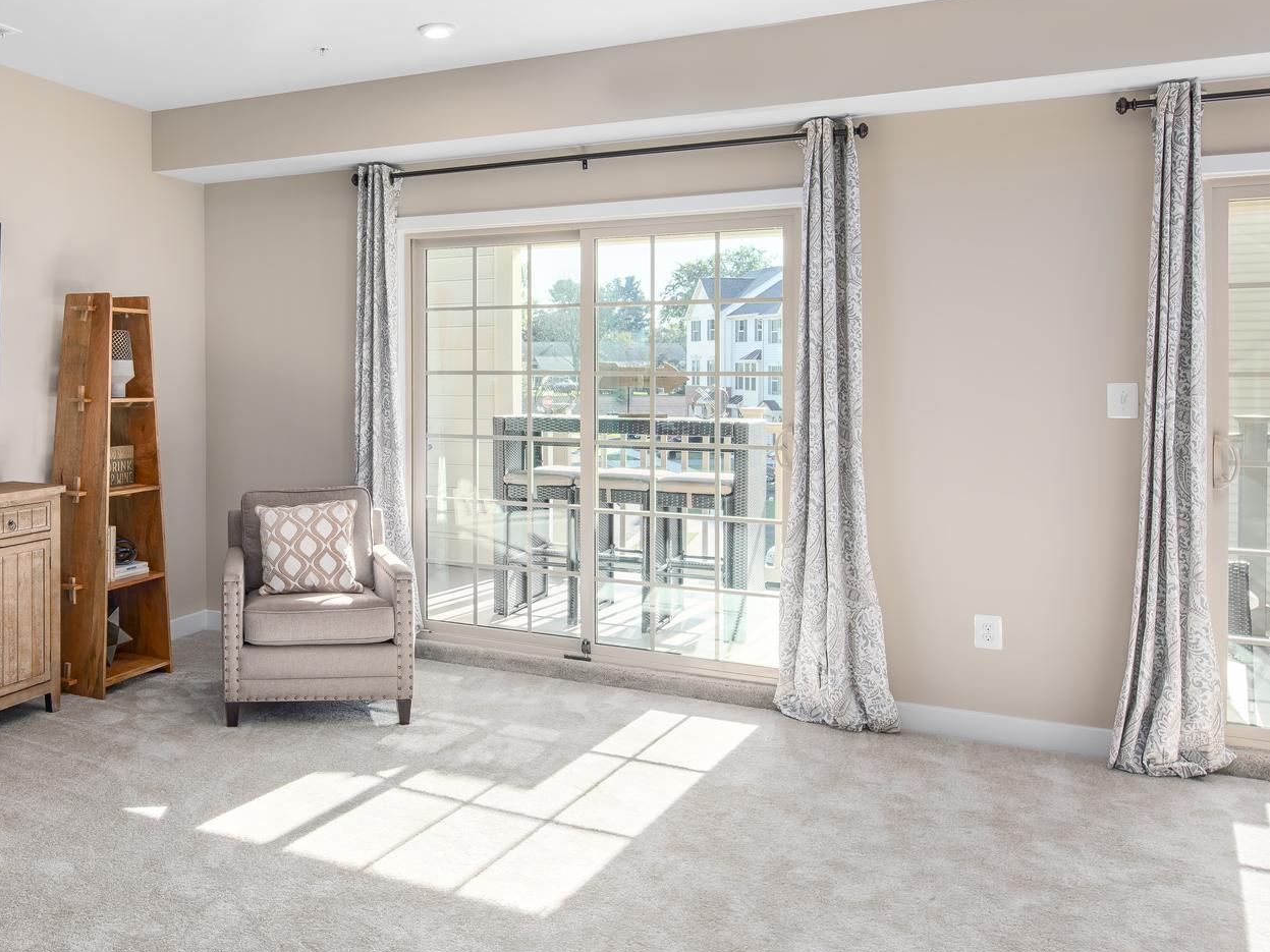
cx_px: 259
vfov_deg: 46.5
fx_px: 1101
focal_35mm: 30
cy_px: 576
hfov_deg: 55.8
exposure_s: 1/250
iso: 200
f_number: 9
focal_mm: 19
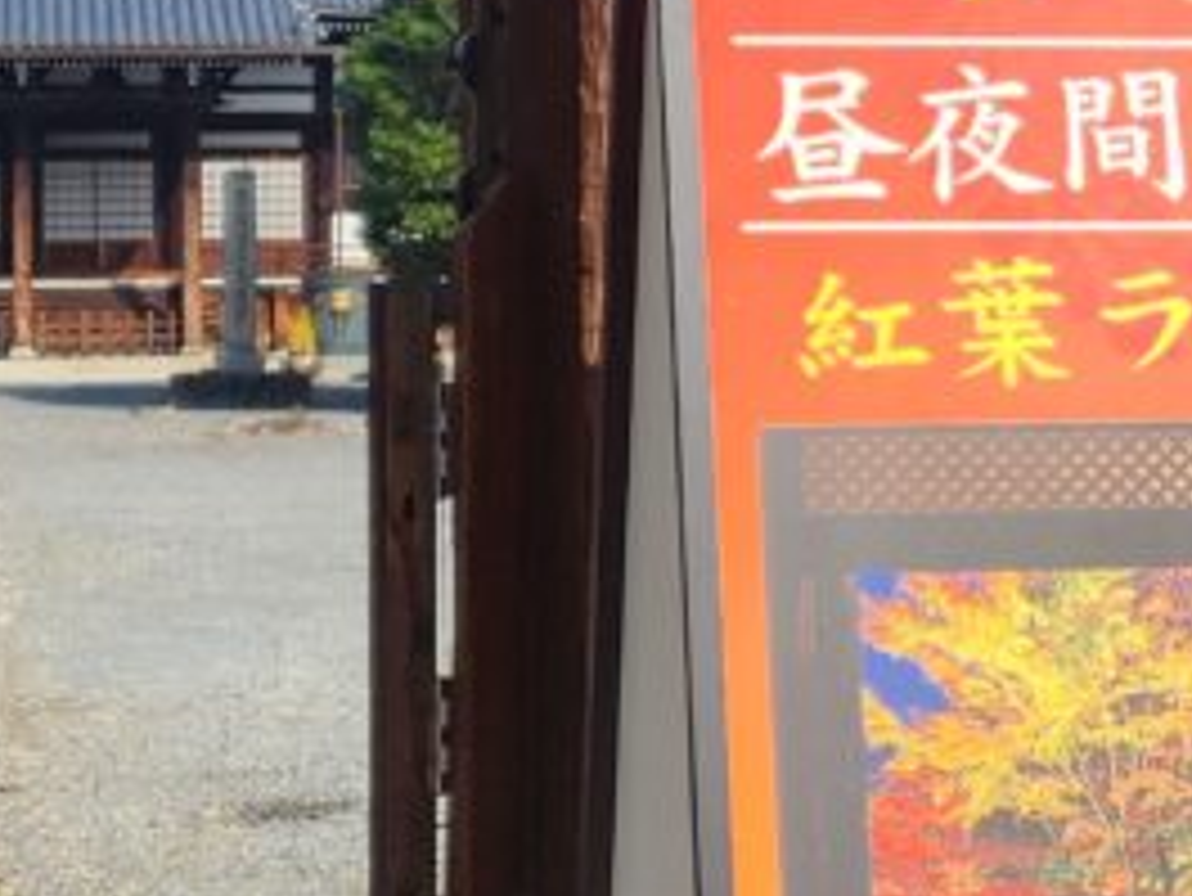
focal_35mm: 111
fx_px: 3824
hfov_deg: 17.7
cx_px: 837
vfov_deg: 13.3
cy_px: 149
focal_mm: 6.4
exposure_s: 1/1111
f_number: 1.8
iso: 12
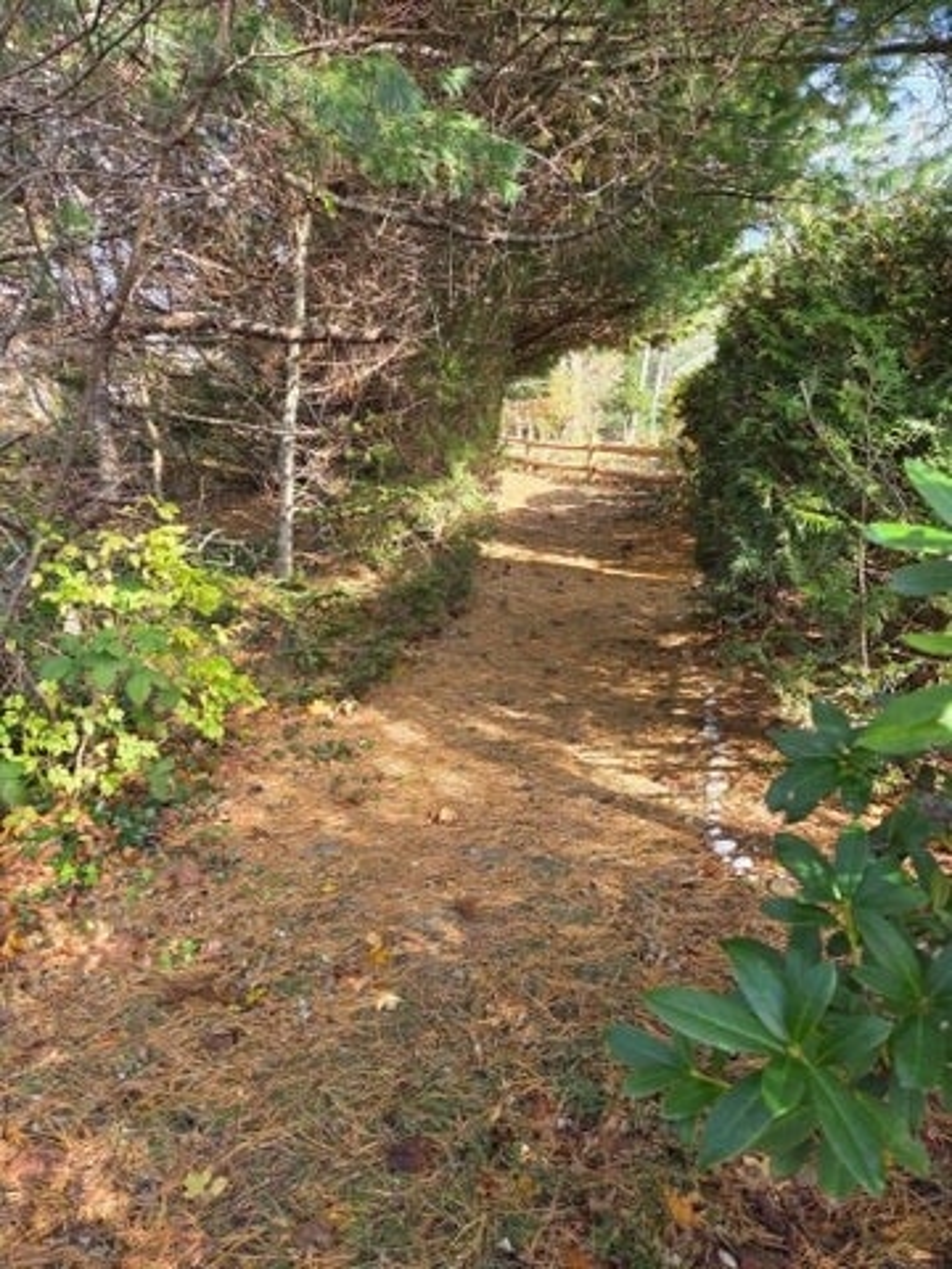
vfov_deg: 73.9
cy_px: 634
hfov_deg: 58.9
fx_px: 843
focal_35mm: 23
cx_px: 476
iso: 40
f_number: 1.8
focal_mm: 5.4
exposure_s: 1/180
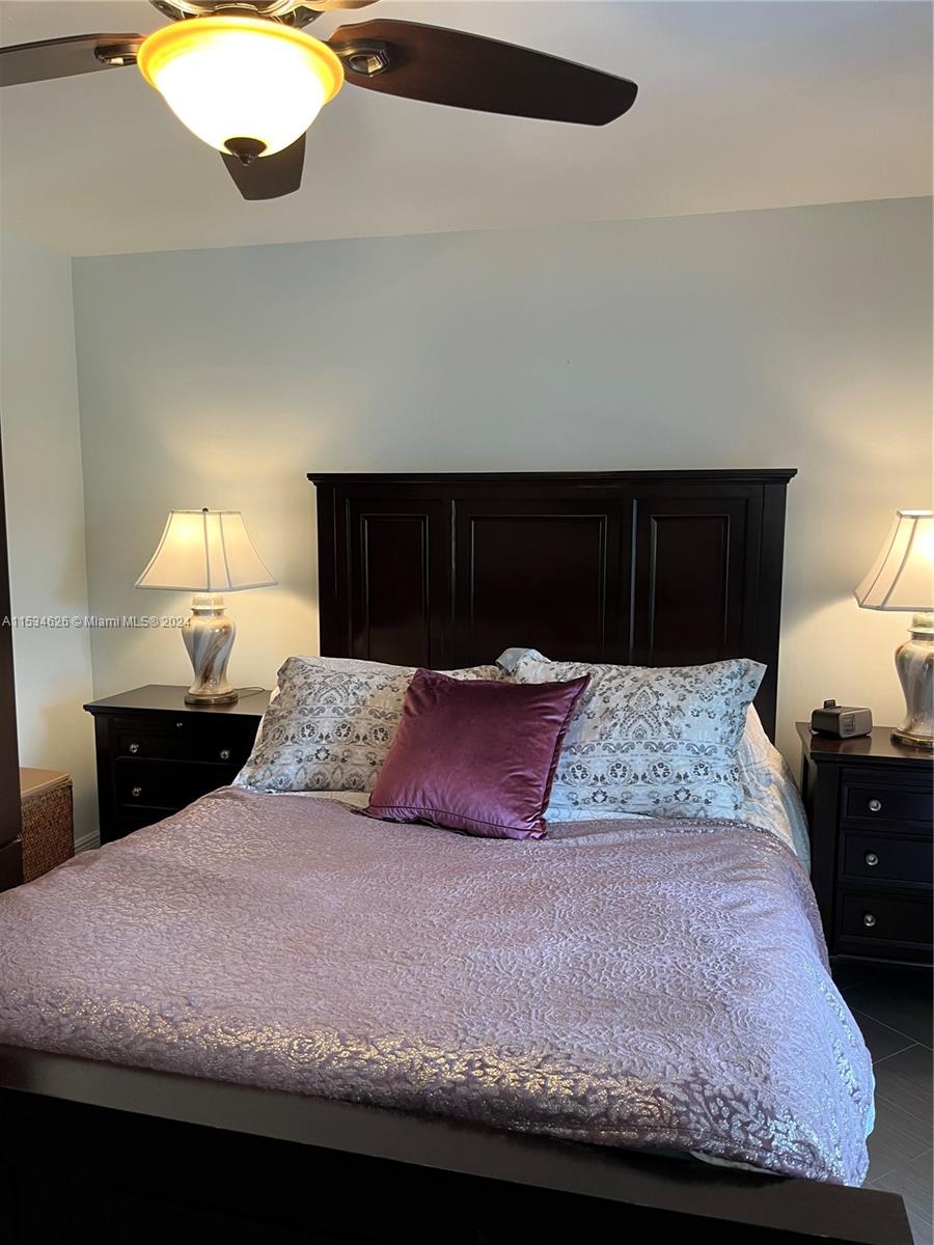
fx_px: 935
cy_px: 622
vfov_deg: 67.3
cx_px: 467
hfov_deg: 53.1
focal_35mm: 26
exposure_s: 1/60
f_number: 1.6
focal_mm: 5.1
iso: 100
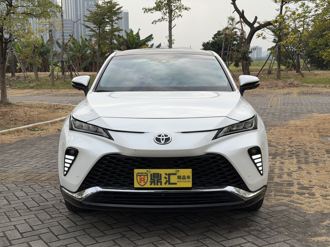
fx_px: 458
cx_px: 165
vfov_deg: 30.3
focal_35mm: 48
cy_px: 124
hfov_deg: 39.7
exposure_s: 1/2976
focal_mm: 6.76
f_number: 1.78
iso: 64
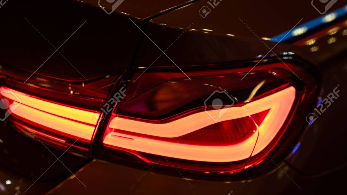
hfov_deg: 49.4
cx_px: 163
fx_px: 377
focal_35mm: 41
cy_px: 94
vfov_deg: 29.0
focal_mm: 24
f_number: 1.6
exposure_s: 1/80
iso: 100
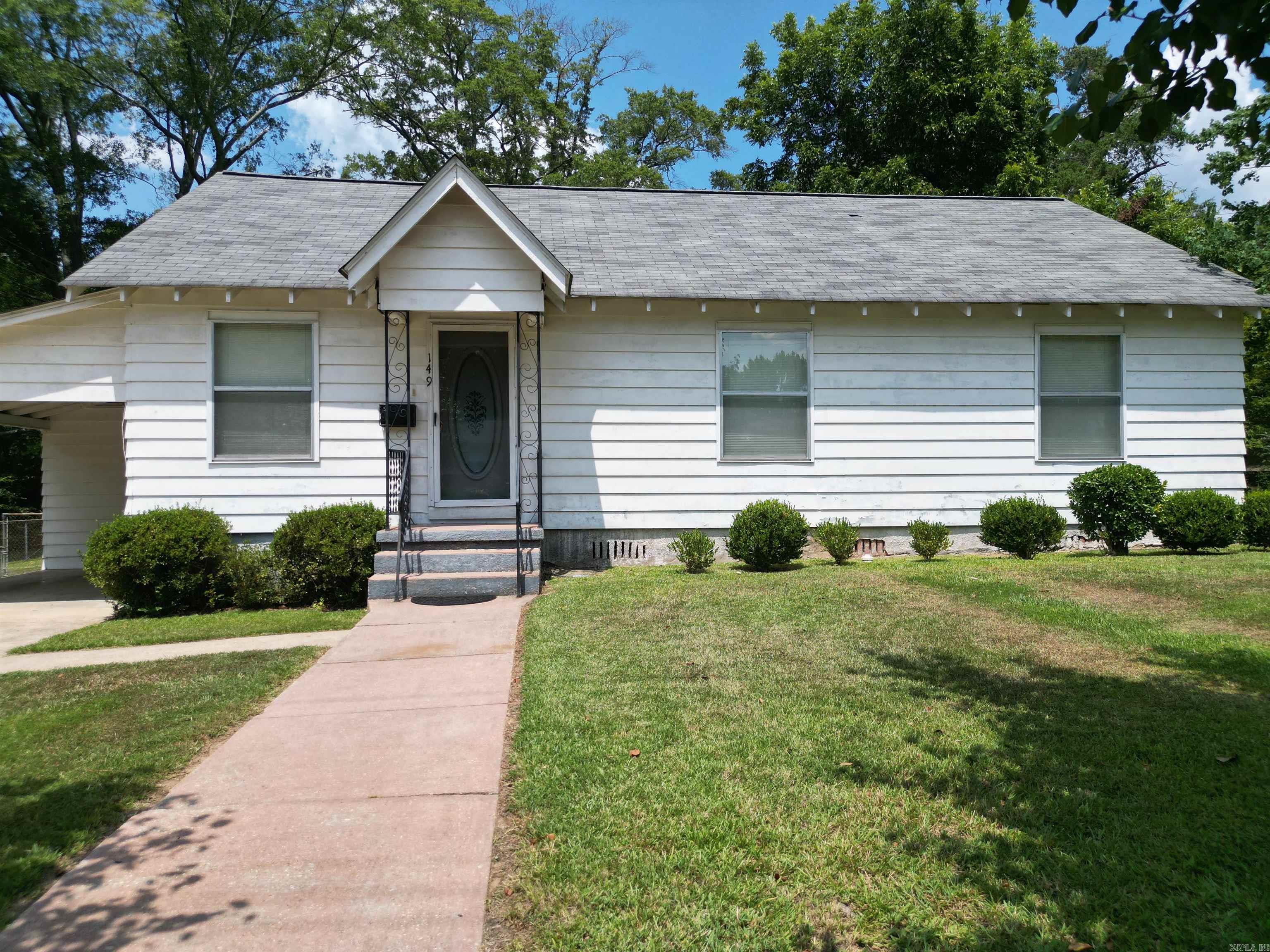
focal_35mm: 24
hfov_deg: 71.6
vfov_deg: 56.8
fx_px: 881
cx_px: 635
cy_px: 476
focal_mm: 6.72
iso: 150
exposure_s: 1/4000
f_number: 1.7
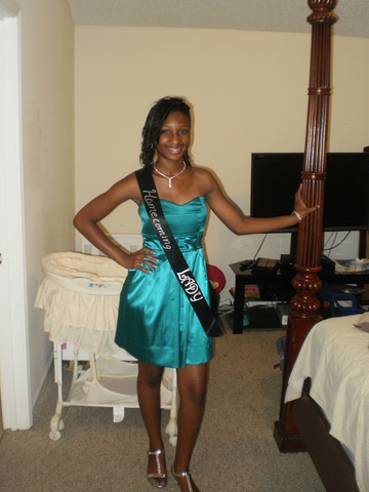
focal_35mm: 36
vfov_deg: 51.4
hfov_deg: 39.7
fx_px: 512
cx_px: 184
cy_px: 246
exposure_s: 1/30
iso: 125
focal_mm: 6.3
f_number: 3.1
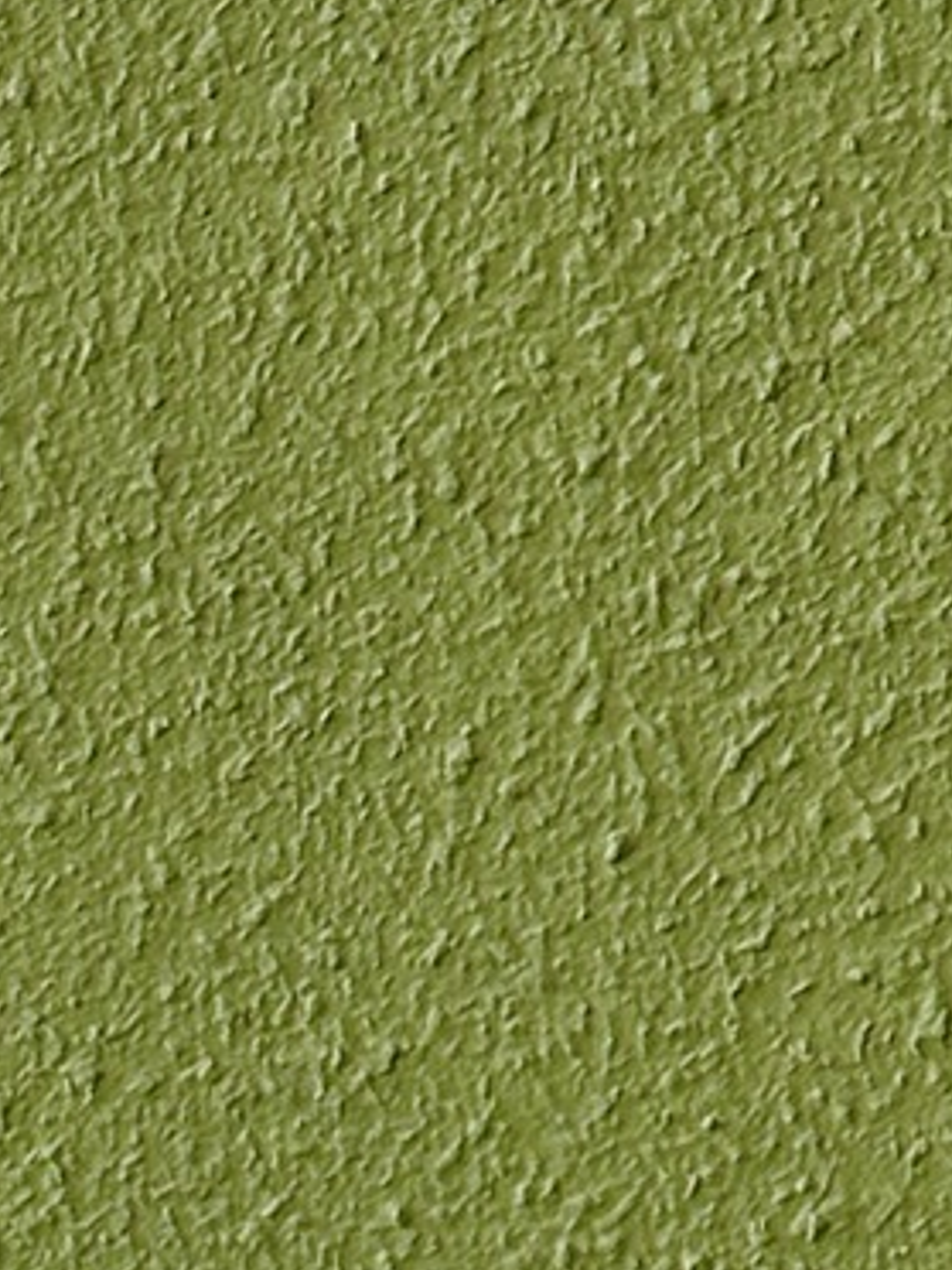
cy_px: 1943
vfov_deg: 6.3
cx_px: 1628
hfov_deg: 4.7
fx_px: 11367
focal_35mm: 310
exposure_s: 1/50
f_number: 1.78
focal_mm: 6.86
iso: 50
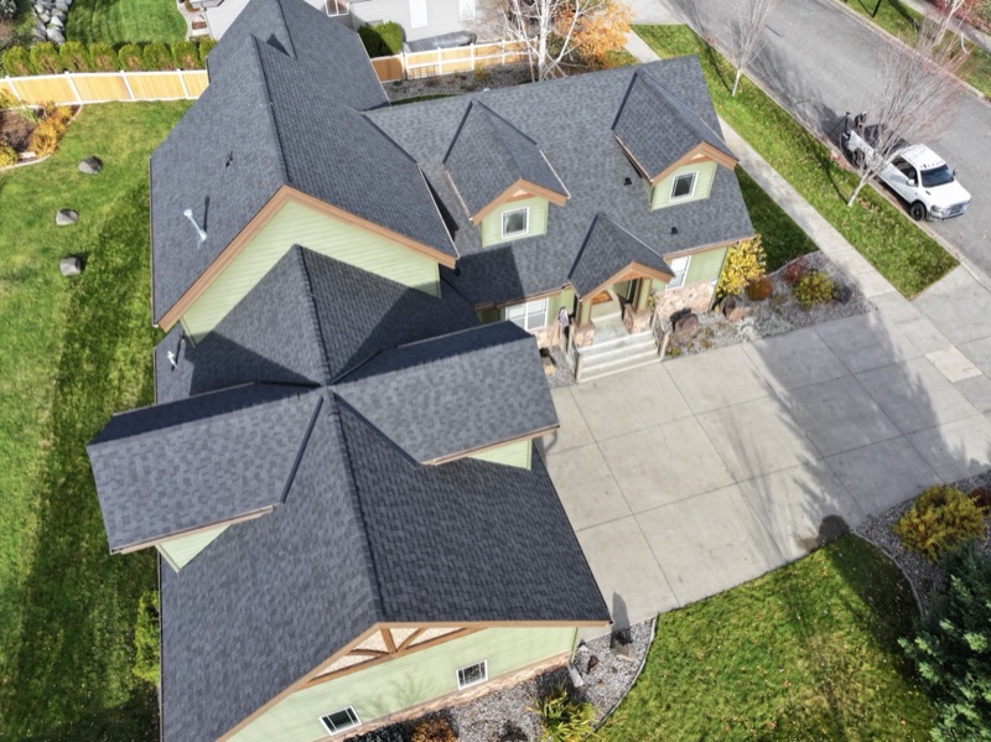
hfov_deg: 71.6
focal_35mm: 24
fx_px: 687
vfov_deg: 56.8
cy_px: 371
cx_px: 496
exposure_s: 1/640
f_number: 2.8
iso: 100
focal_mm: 12.29
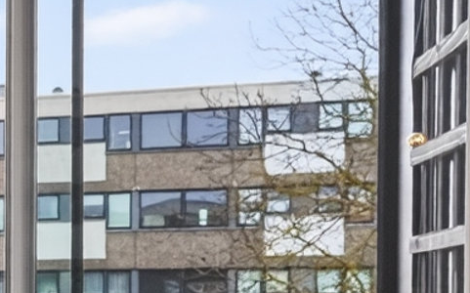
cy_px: 395
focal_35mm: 114
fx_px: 1459
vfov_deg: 11.2
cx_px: -634
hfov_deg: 13.6
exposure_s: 1/50
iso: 400
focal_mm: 21
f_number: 8
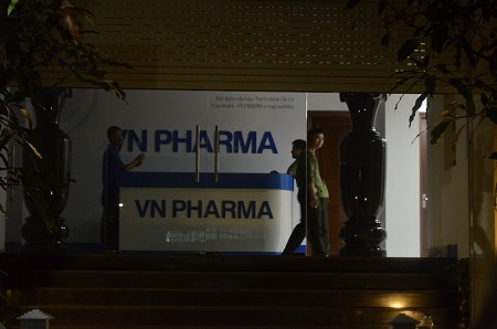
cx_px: 248
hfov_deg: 26.0
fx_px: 1075
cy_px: 164
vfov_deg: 17.4
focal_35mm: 78
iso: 3200
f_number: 5.6
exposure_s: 1/25
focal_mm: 52
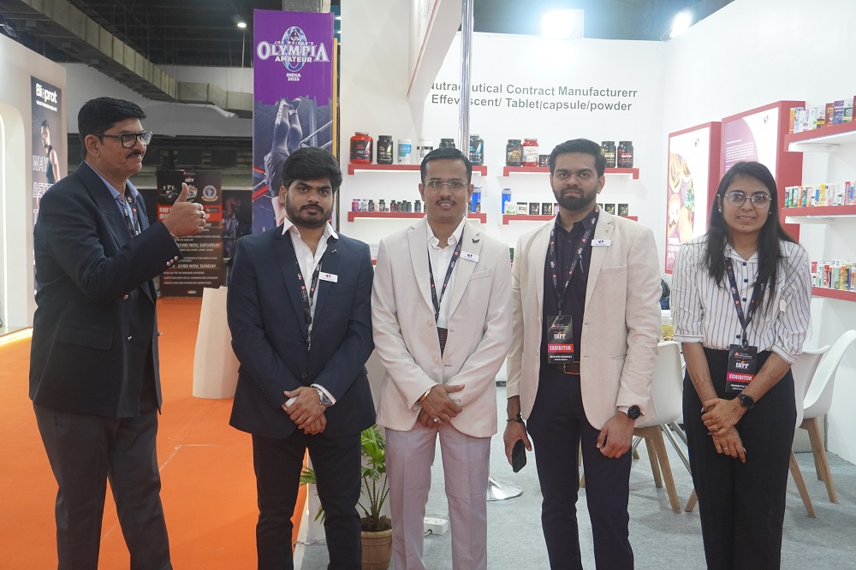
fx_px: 856
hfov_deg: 53.1
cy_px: 285
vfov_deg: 36.8
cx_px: 428
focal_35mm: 36
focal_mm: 24
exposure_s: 1/160
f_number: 4.5
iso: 1250
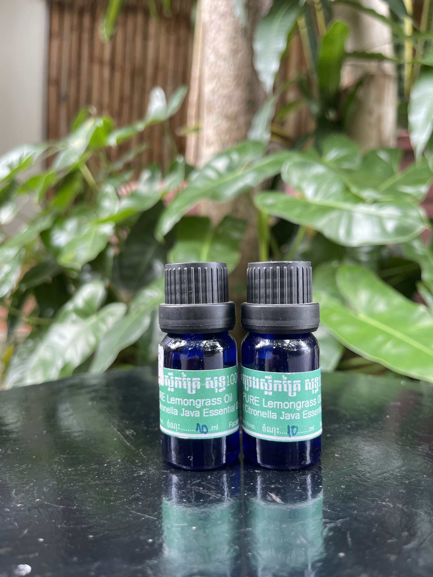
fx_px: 434
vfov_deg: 67.3
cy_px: 288
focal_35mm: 26
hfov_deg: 53.1
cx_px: 216
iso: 125
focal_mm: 5.1
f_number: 1.6
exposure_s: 1/80
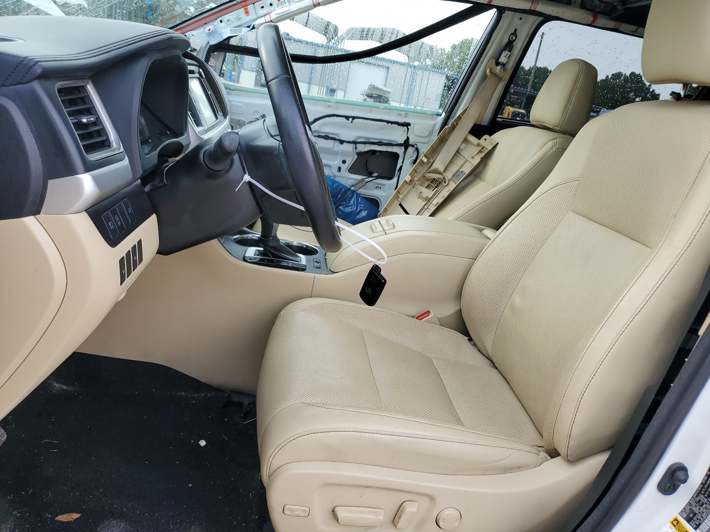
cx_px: 355
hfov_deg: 67.3
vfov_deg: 53.1
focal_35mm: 26
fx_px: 533
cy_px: 266
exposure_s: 1/303
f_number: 1.5
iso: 50
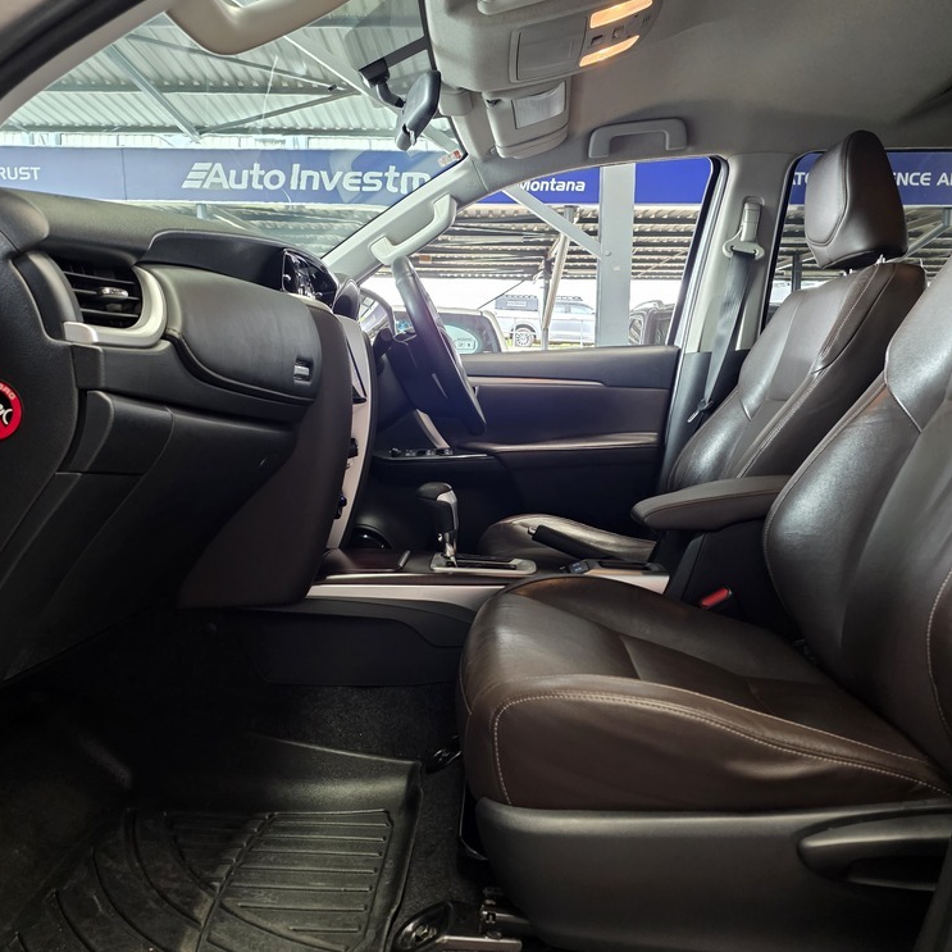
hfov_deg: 57.3
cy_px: 469
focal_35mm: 28
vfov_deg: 57.3
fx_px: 871
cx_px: 477
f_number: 1.7
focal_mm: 6.25
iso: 640
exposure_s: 1/100
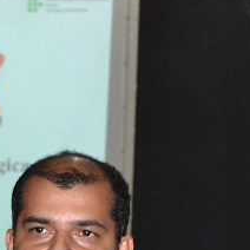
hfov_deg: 8.0
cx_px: -24
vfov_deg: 8.0
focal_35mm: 216
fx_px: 1765
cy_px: 357
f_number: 5
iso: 3200
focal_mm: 36
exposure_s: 1/60
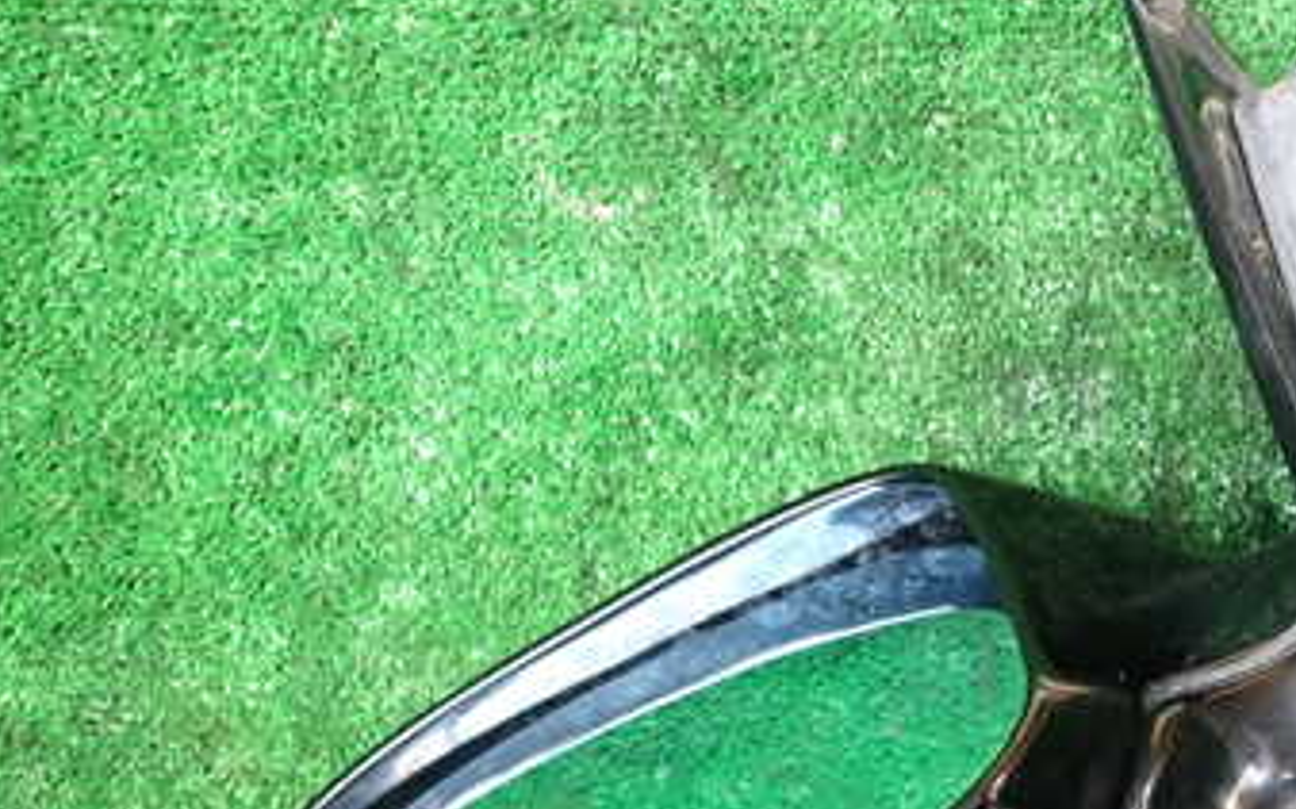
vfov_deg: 27.2
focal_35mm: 47
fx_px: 1659
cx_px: 1135
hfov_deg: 39.9
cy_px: 567
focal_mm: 4.5
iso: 400
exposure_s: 1/30
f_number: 2
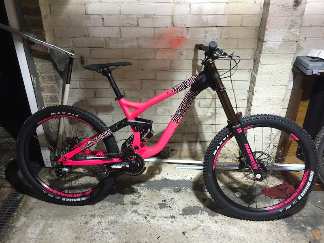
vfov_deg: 48.2
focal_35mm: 29
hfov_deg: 61.7
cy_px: 122
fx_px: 271
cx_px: 162
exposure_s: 1/33
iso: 64
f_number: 2.2
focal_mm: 4.15
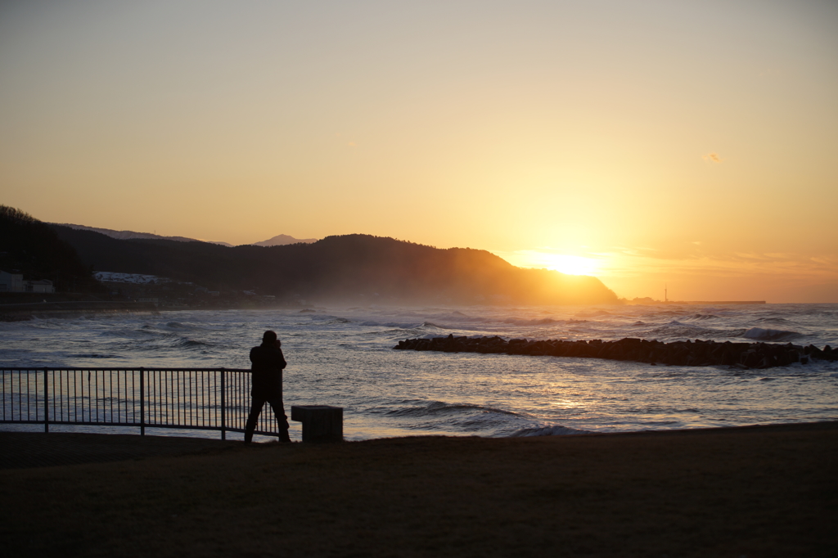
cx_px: 419
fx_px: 1745
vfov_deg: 18.2
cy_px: 279
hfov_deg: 27.0
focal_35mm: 75
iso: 100
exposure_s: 1/800
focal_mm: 75
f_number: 2.8
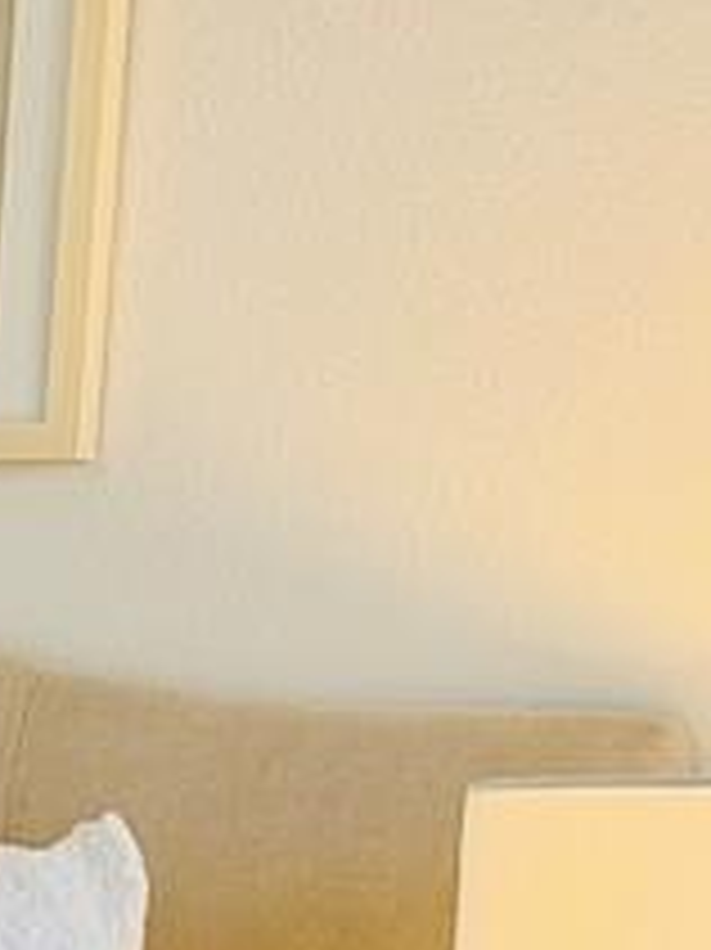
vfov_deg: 8.2
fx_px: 6387
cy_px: 1682
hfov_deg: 6.0
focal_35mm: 233
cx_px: -1224
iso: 64
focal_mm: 6.76
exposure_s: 1/129
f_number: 1.78
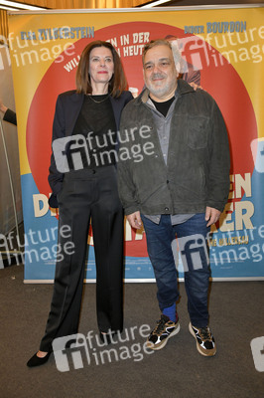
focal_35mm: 29
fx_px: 320
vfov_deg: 63.7
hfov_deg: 44.9
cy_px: 199
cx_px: 132
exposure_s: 1/125
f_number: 5
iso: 2000
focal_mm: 29
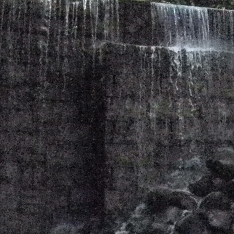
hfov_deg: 18.0
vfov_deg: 17.9
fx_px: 734
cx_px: 175
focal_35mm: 96
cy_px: 27
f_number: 5.6
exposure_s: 1/748
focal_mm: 6
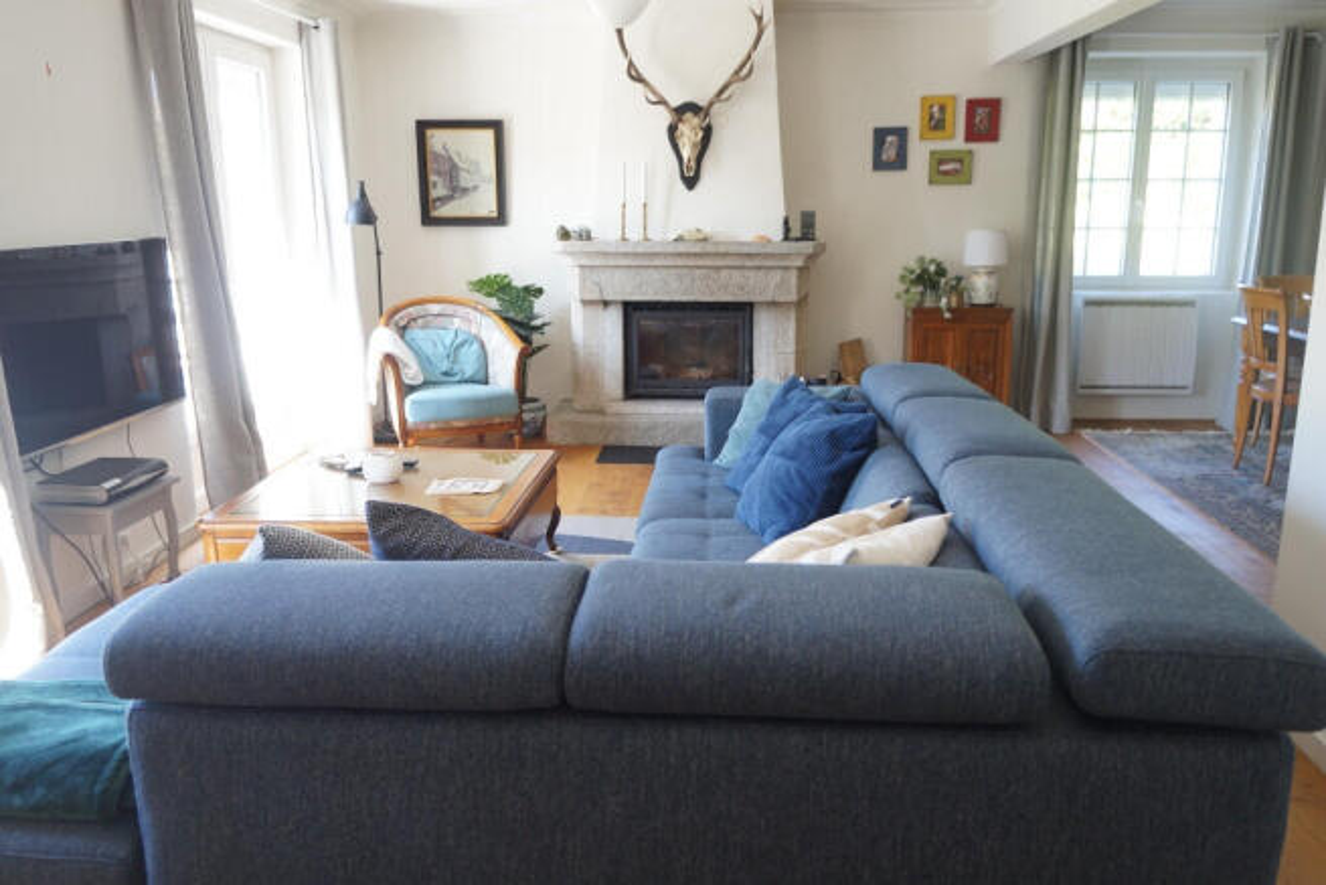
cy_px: 442
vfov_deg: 48.0
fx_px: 995
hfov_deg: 67.4
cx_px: 663
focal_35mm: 27
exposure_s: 1/25
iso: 200
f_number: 3.5
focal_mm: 18
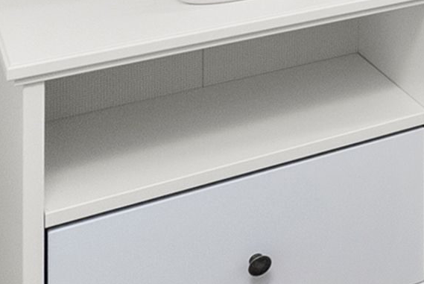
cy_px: -326
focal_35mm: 90
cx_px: 1110
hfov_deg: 13.4
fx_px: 1061
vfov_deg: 12.8
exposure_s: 1/10
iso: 1000
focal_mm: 12
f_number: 13
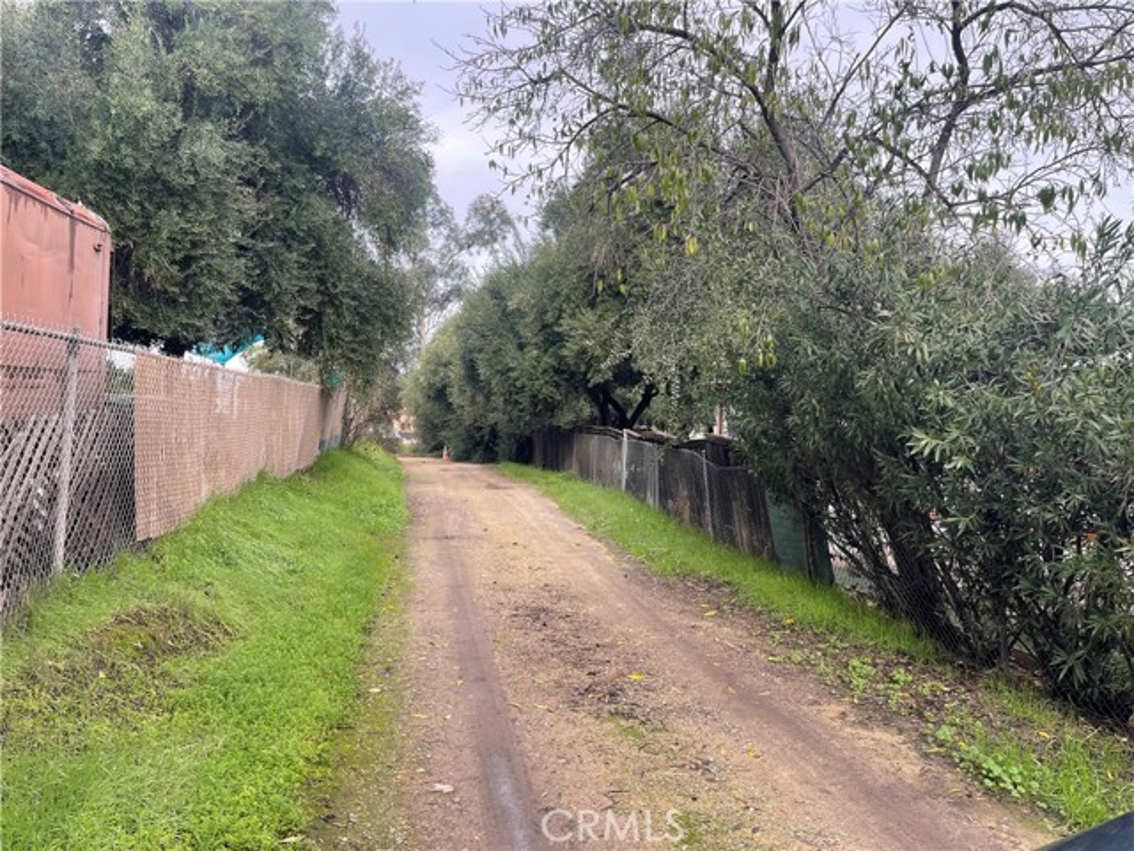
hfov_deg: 69.4
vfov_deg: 54.9
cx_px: 567
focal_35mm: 25
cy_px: 426
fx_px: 819
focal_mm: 5.1
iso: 32
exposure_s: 1/482
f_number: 1.6
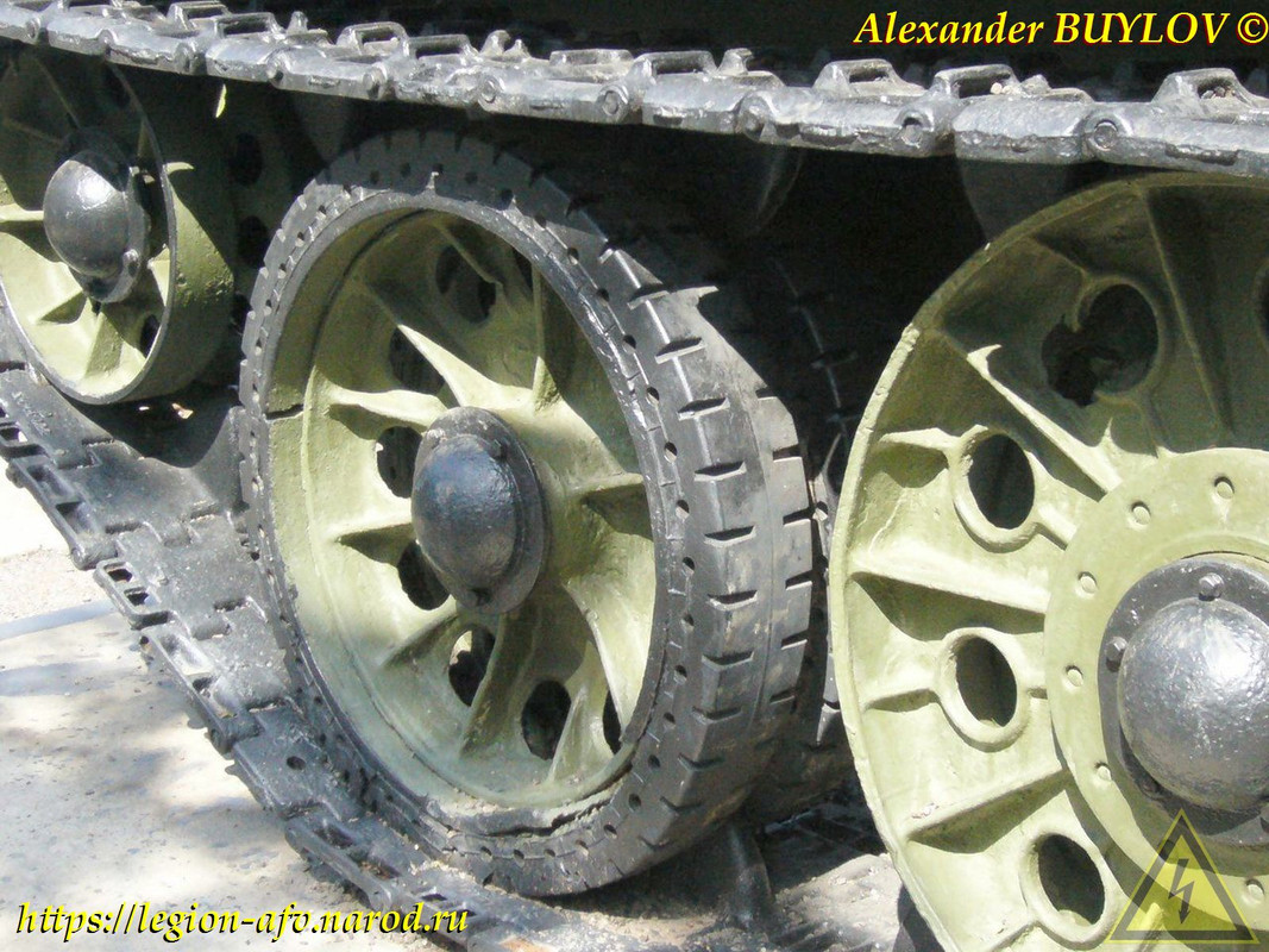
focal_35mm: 60
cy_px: 476
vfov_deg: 24.4
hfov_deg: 32.2
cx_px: 634
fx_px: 2199
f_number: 3.7
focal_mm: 10
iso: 400
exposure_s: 1/800
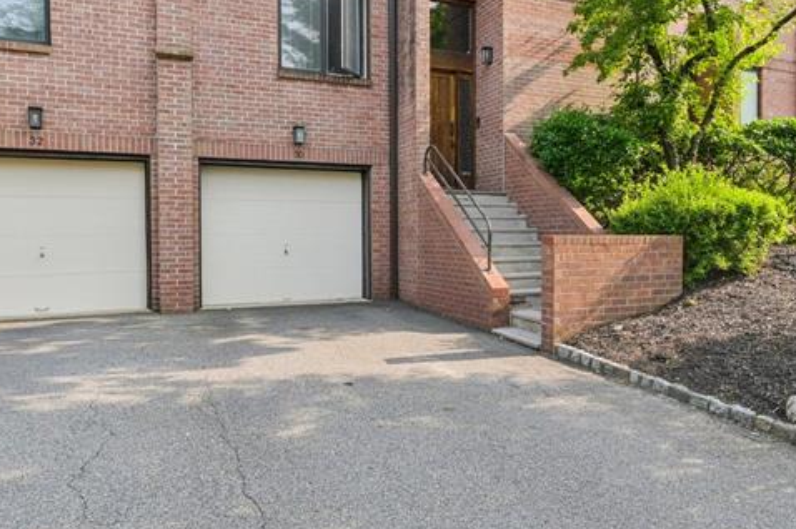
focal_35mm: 30
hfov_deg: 61.4
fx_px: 663
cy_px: 207
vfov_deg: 43.3
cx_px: 480
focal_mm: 14
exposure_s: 1/500
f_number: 8
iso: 800
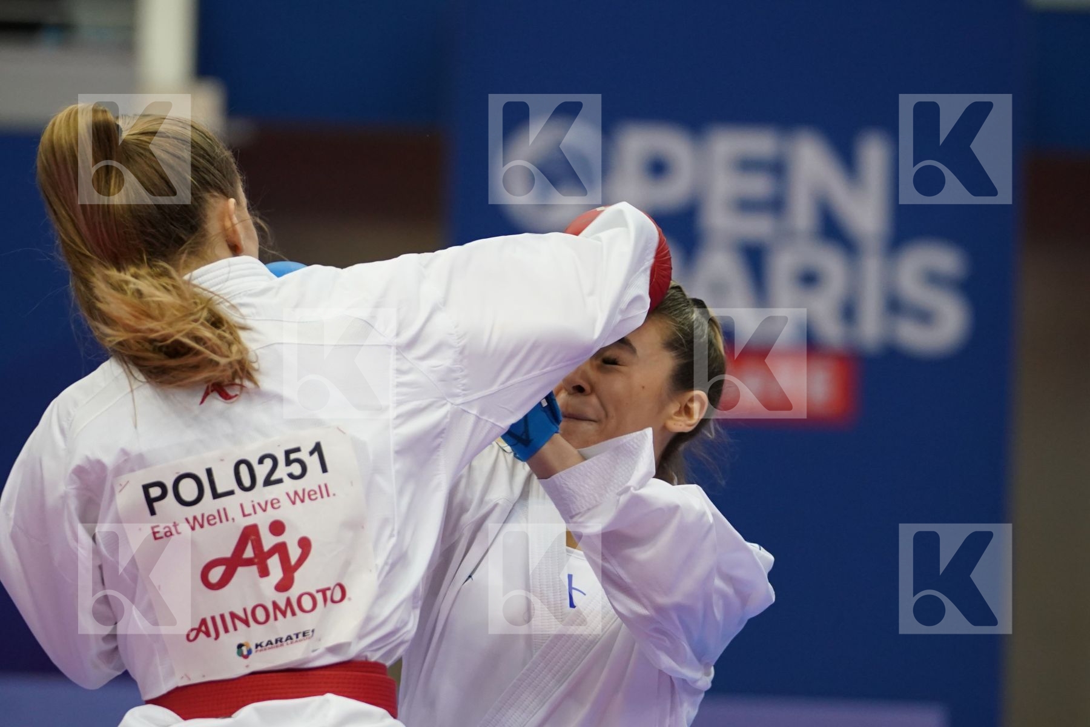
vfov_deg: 6.7
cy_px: 364
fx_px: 6176
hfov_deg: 10.1
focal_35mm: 204
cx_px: 545
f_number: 2.8
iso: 2000
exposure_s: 1/1000
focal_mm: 136
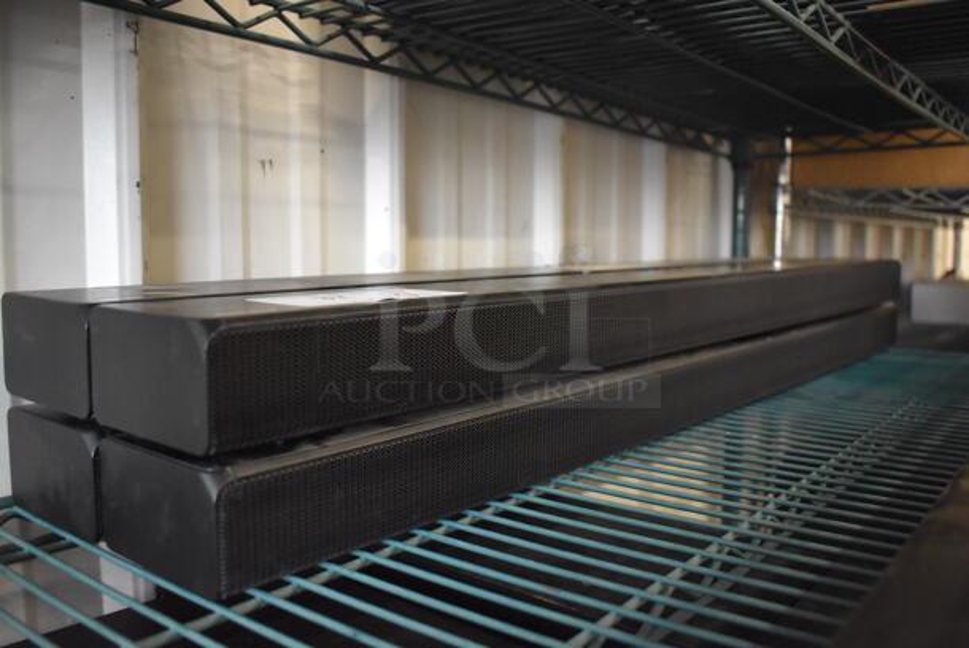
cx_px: 484
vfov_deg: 40.1
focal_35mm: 33
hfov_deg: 57.2
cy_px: 324
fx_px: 889
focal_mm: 22
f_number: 3.8
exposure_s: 1/125
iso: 4000
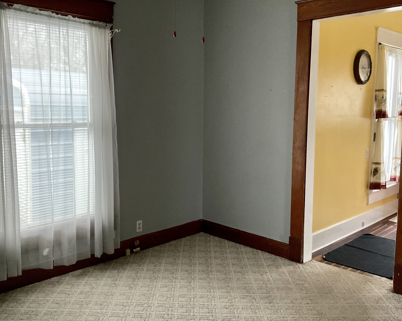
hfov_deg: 51.5
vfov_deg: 42.2
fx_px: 416
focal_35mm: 35
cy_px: 149
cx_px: 189
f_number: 1.8
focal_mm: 3
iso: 320
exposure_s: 1/40
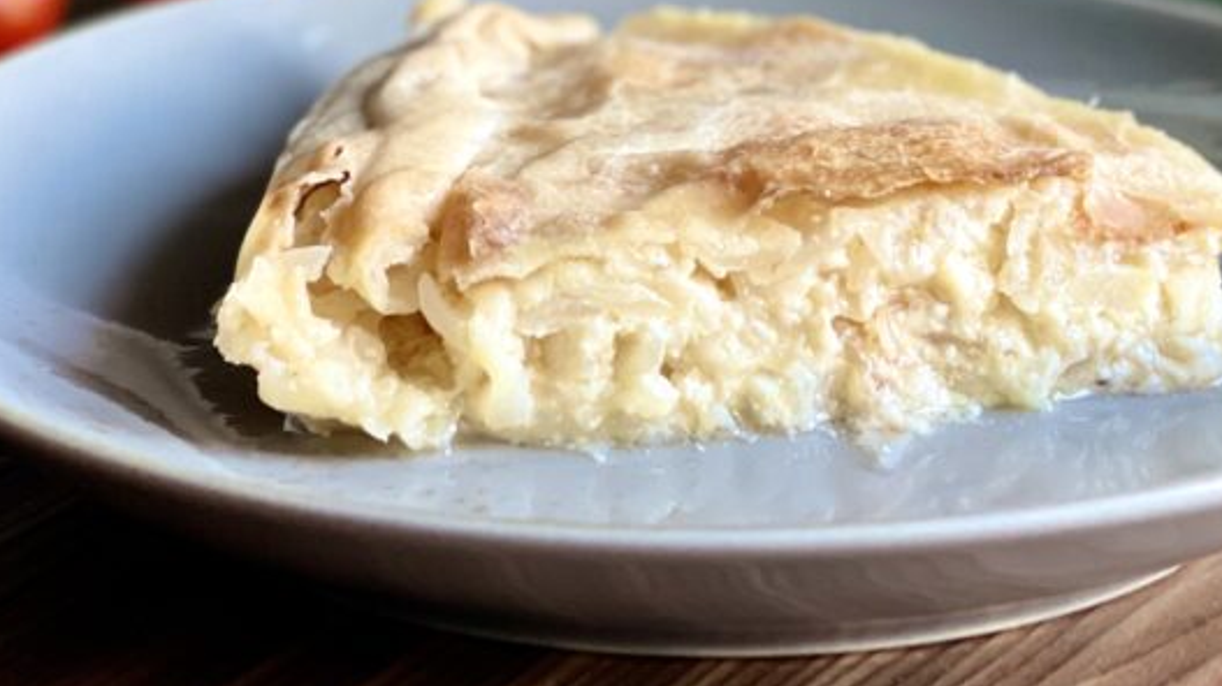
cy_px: -125
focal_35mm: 127
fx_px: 4114
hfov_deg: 16.9
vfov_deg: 9.4
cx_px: 723
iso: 250
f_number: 2.2
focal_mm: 7.5
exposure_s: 1/77
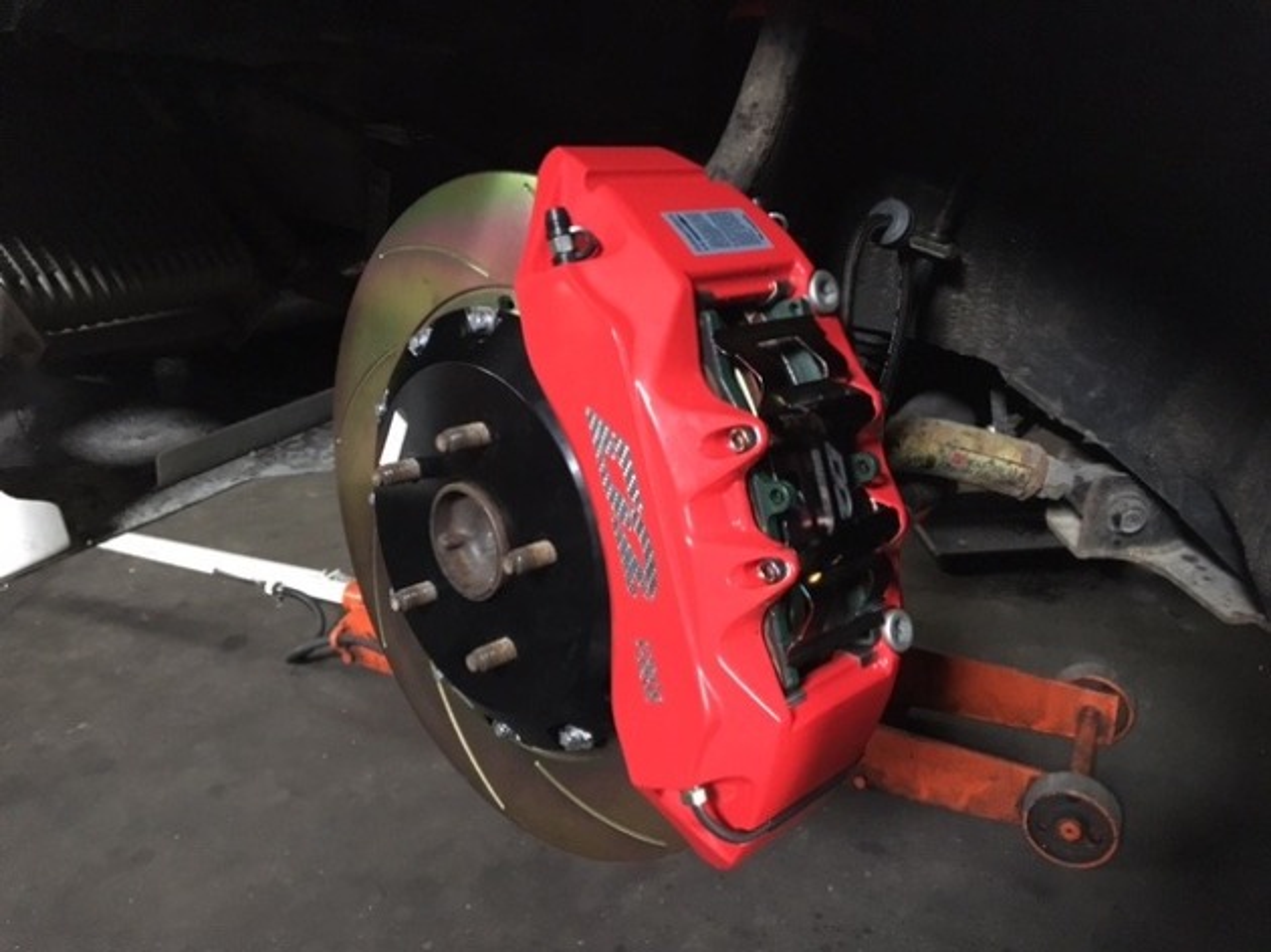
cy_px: 476
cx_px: 636
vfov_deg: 48.2
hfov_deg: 61.7
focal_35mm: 29
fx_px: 1064
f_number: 2.2
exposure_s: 1/15
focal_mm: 4.15
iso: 320
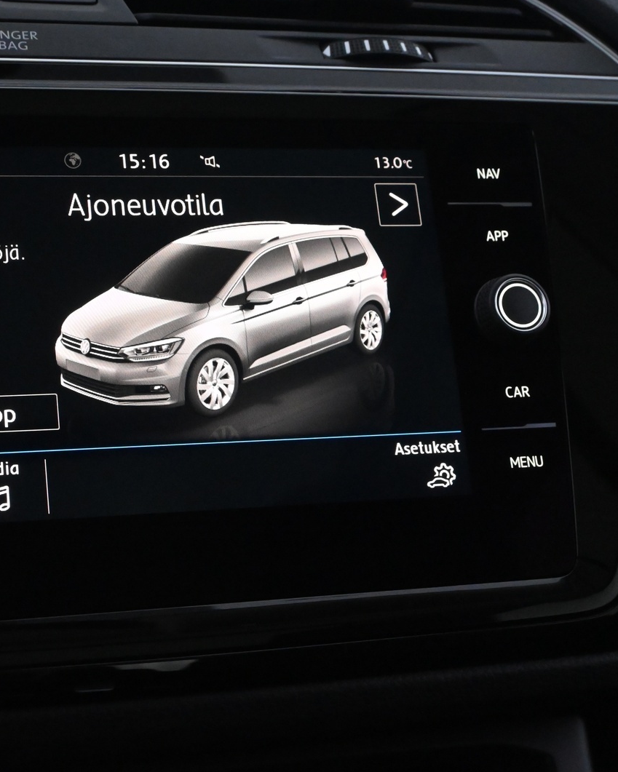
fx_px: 1228
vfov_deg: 34.9
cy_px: 386
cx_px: 145
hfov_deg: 27.8
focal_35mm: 54
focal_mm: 25
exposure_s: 1/60
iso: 6400
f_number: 5.6
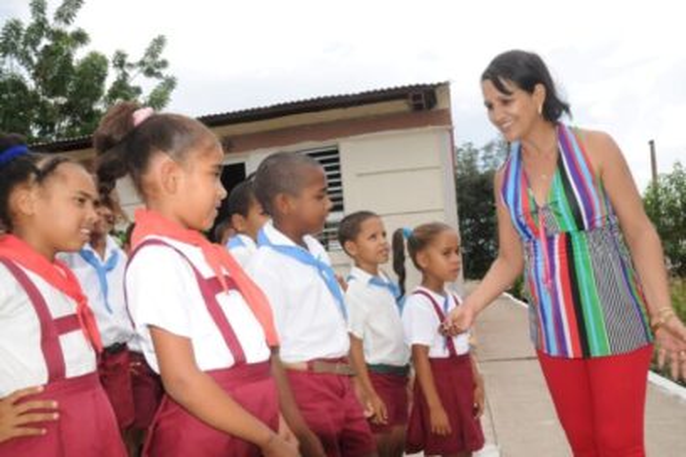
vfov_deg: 47.9
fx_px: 514
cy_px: 228
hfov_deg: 67.4
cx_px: 343
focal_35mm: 27
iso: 800
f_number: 13
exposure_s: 1/250
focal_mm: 18
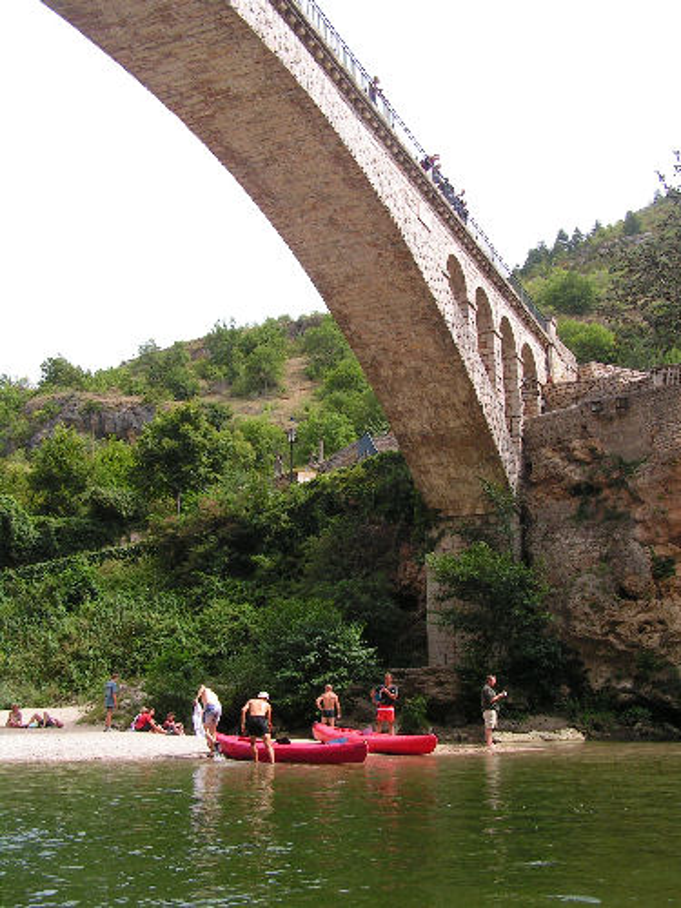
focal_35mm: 38
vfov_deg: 49.0
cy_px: 454
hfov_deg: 37.7
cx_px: 340
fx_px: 997
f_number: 5.6
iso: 50
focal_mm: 6.3
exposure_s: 1/125
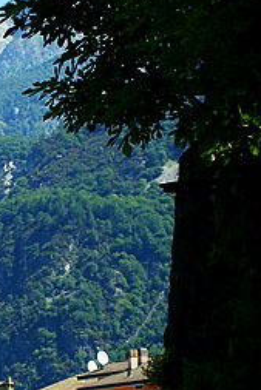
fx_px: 1976
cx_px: -51
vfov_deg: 11.3
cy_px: 227
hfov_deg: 7.5
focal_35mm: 182
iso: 200
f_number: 5.6
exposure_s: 1/500
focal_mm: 30
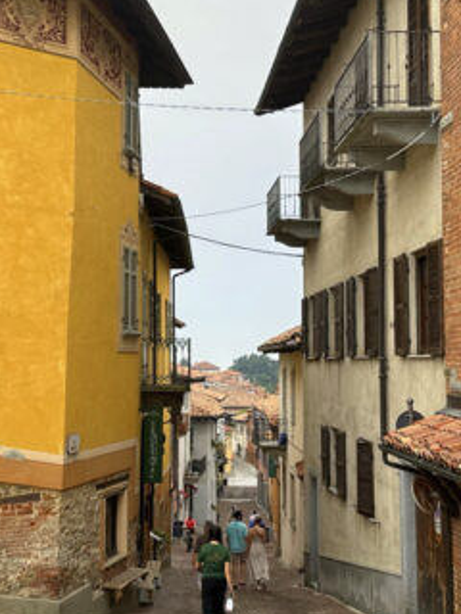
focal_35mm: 42
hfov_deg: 34.3
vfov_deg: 44.7
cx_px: 188
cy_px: 271
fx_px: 746
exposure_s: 1/3155
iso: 80
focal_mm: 6.86
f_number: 1.78
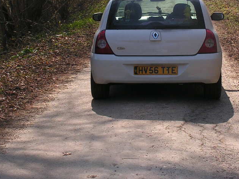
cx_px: 146
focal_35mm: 110
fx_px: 760
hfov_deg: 17.9
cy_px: 46
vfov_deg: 13.4
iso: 64
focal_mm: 11.4
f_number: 4.8
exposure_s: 1/320
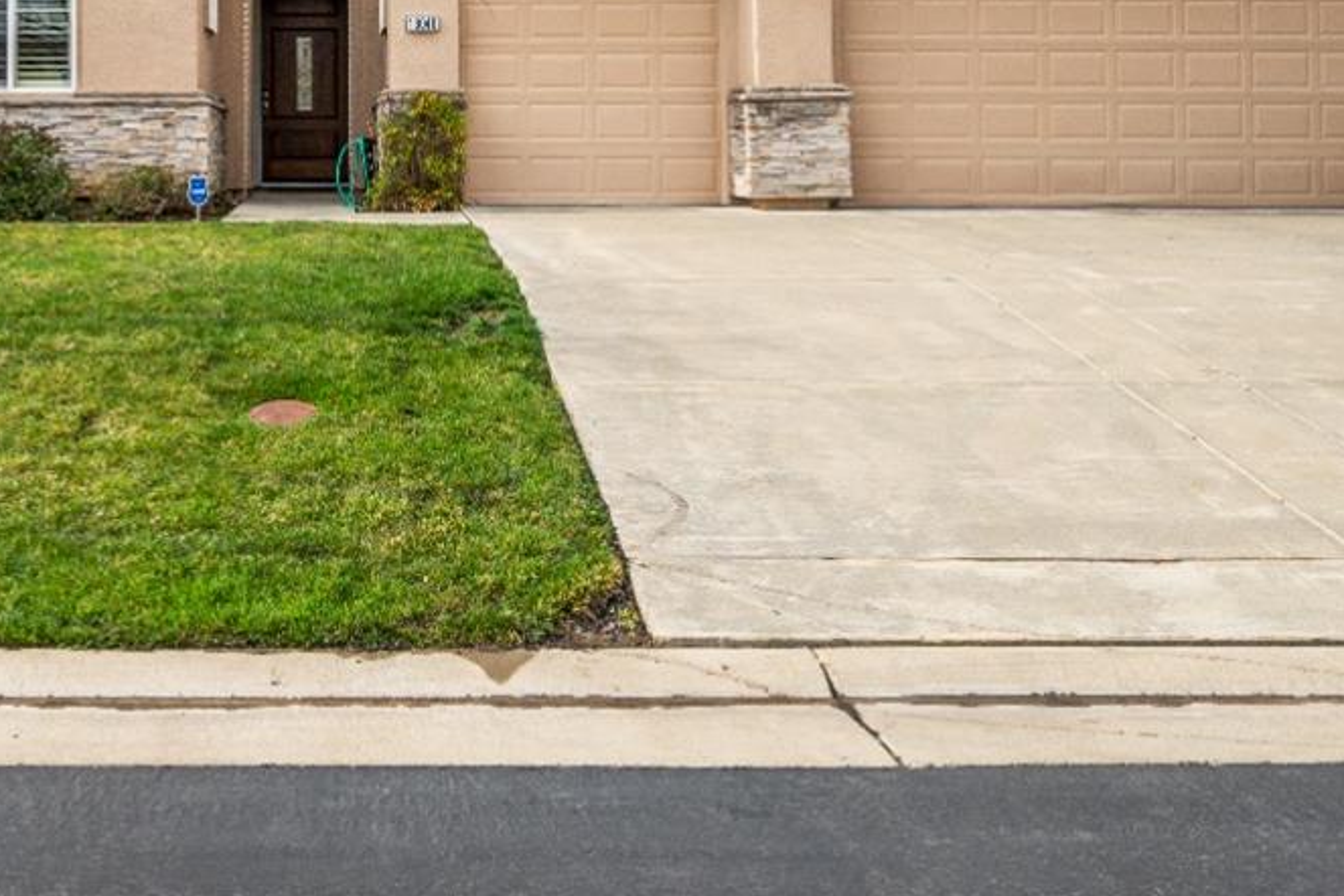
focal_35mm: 43
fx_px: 1605
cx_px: 440
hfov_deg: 44.7
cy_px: 2
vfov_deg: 29.2
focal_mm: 19
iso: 100
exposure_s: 1/200
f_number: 8
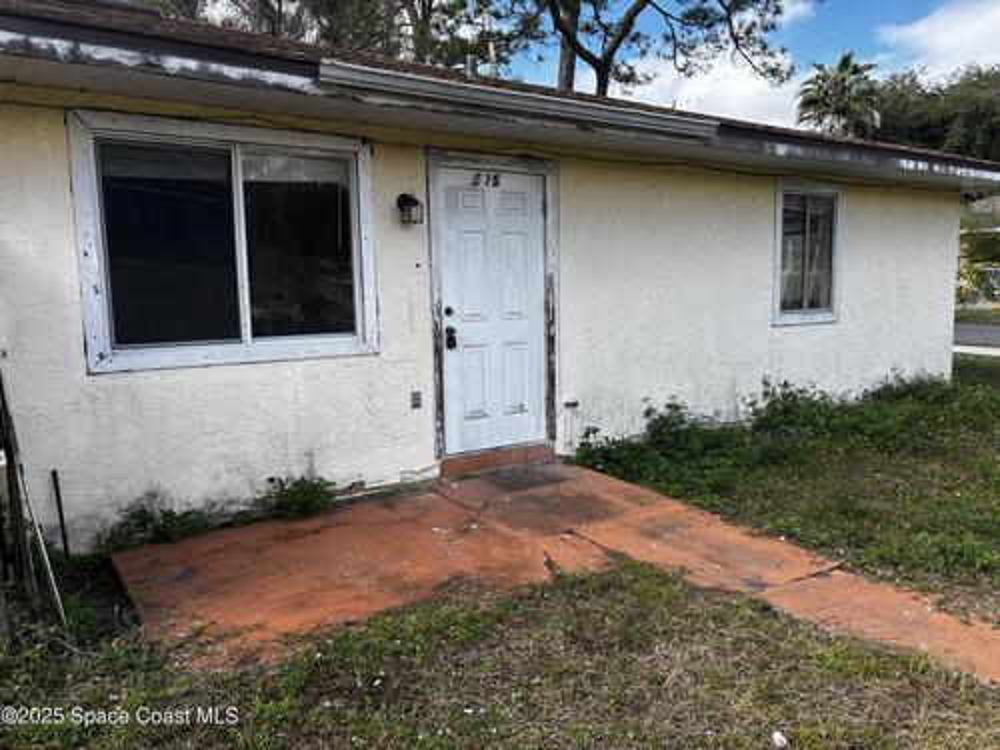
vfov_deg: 53.1
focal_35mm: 26
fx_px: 751
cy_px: 375
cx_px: 500
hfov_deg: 67.3
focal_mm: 5.96
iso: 50
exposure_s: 1/1007
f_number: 1.6
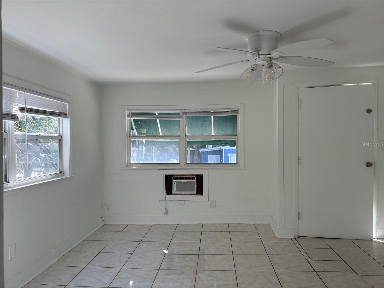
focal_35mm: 26
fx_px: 288
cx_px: 192
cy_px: 144
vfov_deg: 53.1
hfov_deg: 67.3
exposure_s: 1/402
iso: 50
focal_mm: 5.96
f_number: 1.6
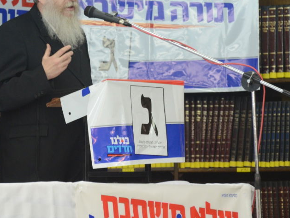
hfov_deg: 4.3
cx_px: 60
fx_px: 3827
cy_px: 76
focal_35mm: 457
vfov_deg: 3.3
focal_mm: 195
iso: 1600
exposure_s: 1/60
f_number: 5.3
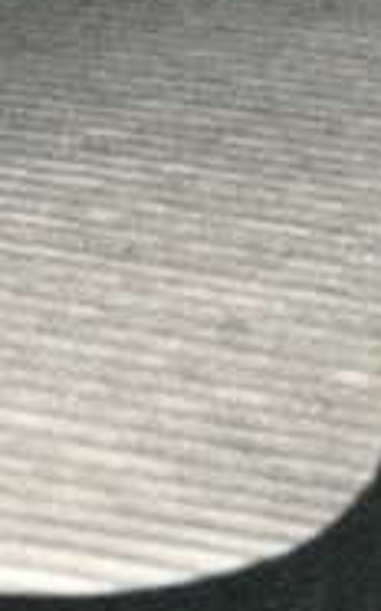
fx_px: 3528
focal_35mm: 212
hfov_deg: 6.2
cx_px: -66
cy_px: 59
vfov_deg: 9.9
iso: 10000
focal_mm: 11.09
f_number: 3.6
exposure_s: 1/125
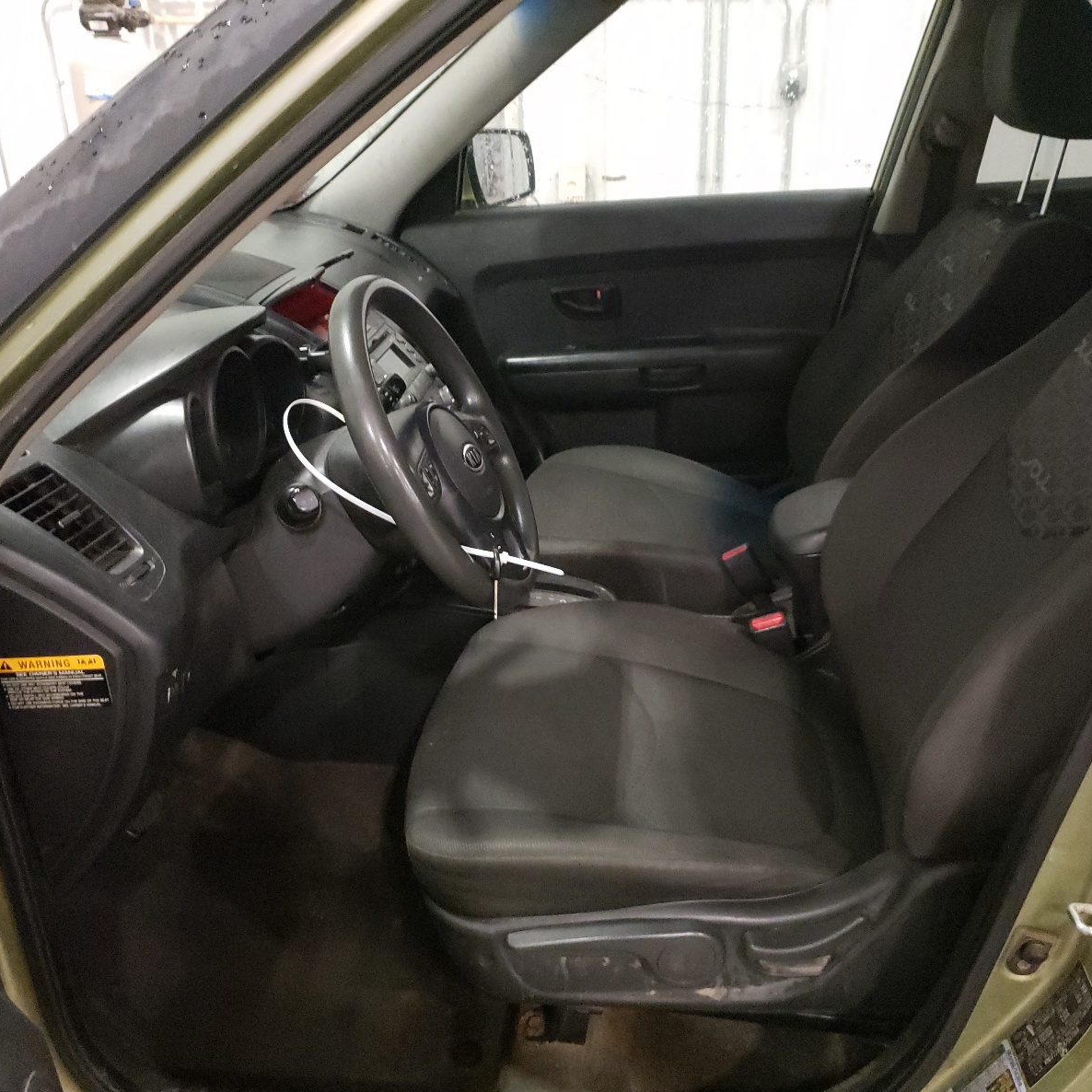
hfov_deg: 52.5
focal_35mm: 31
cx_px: 585
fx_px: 1106
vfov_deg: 52.5
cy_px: 552
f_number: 1.5
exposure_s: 1/24
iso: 780
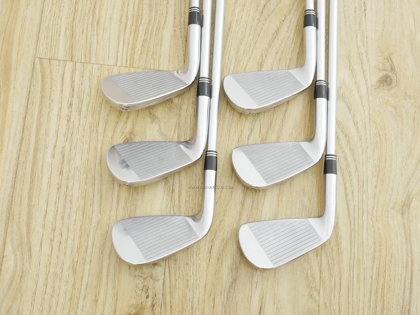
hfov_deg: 38.2
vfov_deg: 29.1
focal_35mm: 50
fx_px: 607
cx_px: 210
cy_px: 158
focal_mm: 25
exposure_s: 1/30
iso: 1600
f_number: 4.5
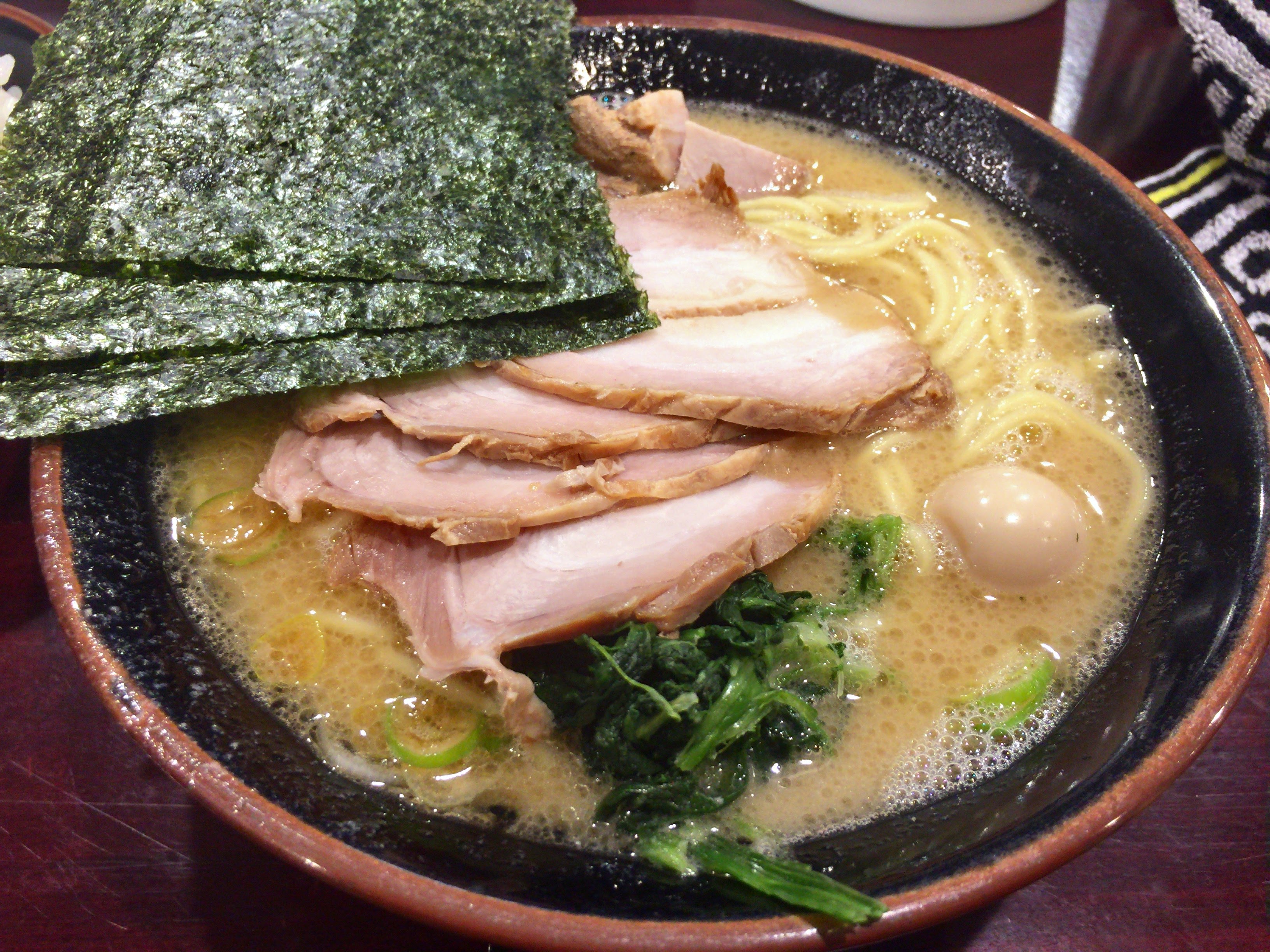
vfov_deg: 48.2
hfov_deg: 61.7
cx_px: 635
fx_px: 1064
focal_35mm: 29
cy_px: 476
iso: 125
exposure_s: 1/30
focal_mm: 4.15
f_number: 2.2
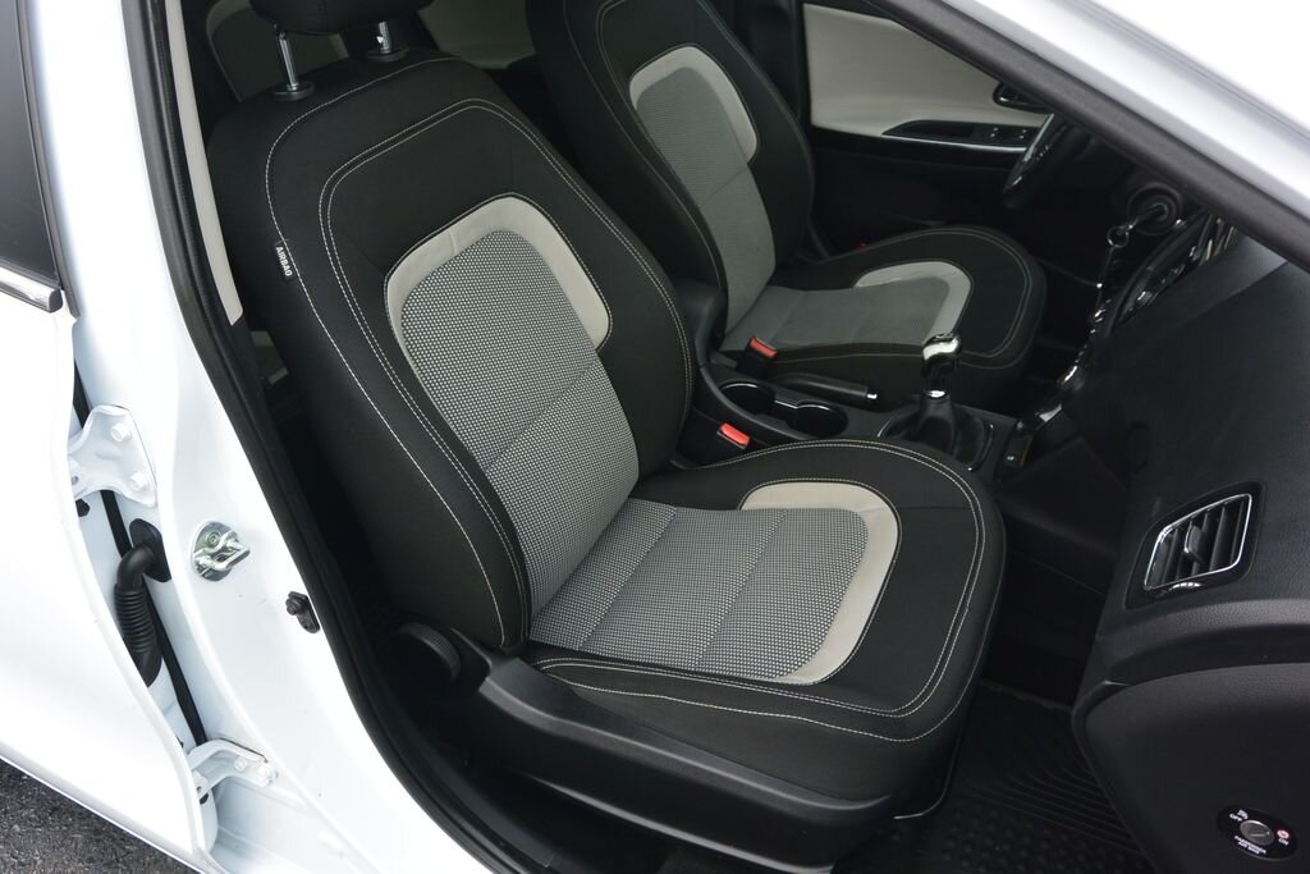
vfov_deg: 47.9
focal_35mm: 27
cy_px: 437
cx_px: 655
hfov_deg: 67.4
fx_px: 983
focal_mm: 10
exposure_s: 1/160
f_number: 3.5
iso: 160
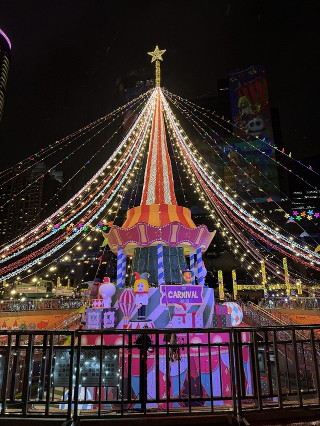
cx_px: 160
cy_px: 213
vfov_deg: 71.6
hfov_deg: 56.8
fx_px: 296
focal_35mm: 24
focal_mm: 6.76
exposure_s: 1/120
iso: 160
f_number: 1.78
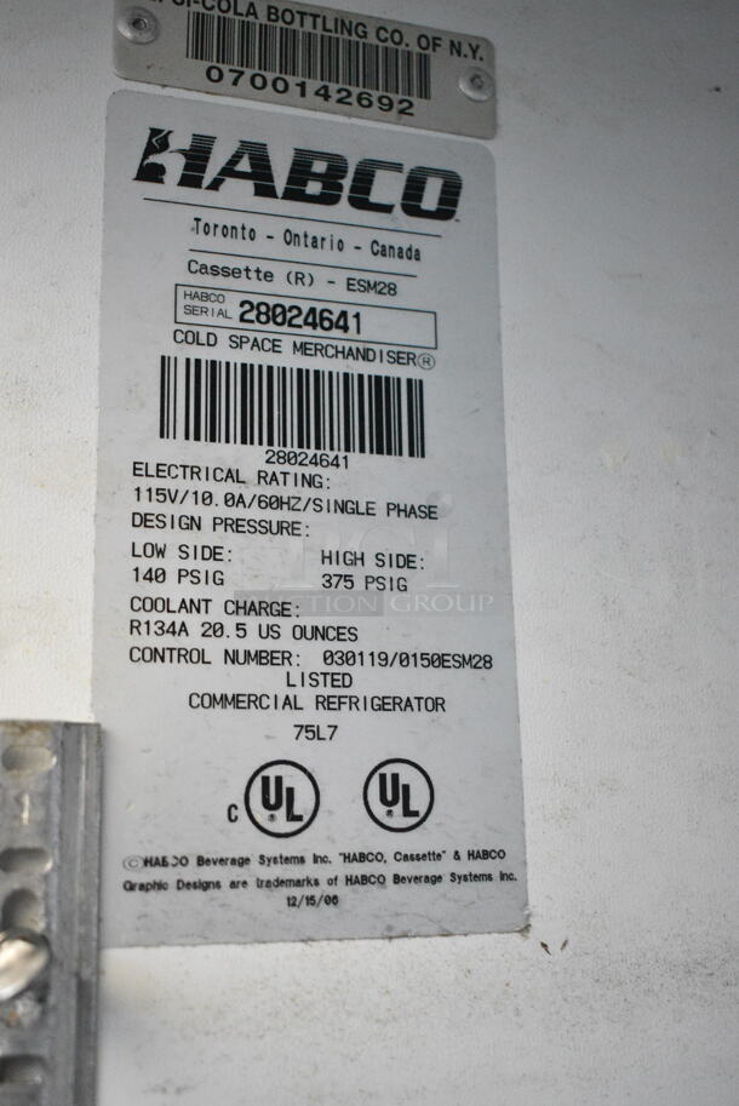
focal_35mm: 42
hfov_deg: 31.9
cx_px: 370
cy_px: 553
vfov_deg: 46.4
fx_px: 1291
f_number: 5
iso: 6400
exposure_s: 1/100
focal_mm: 28
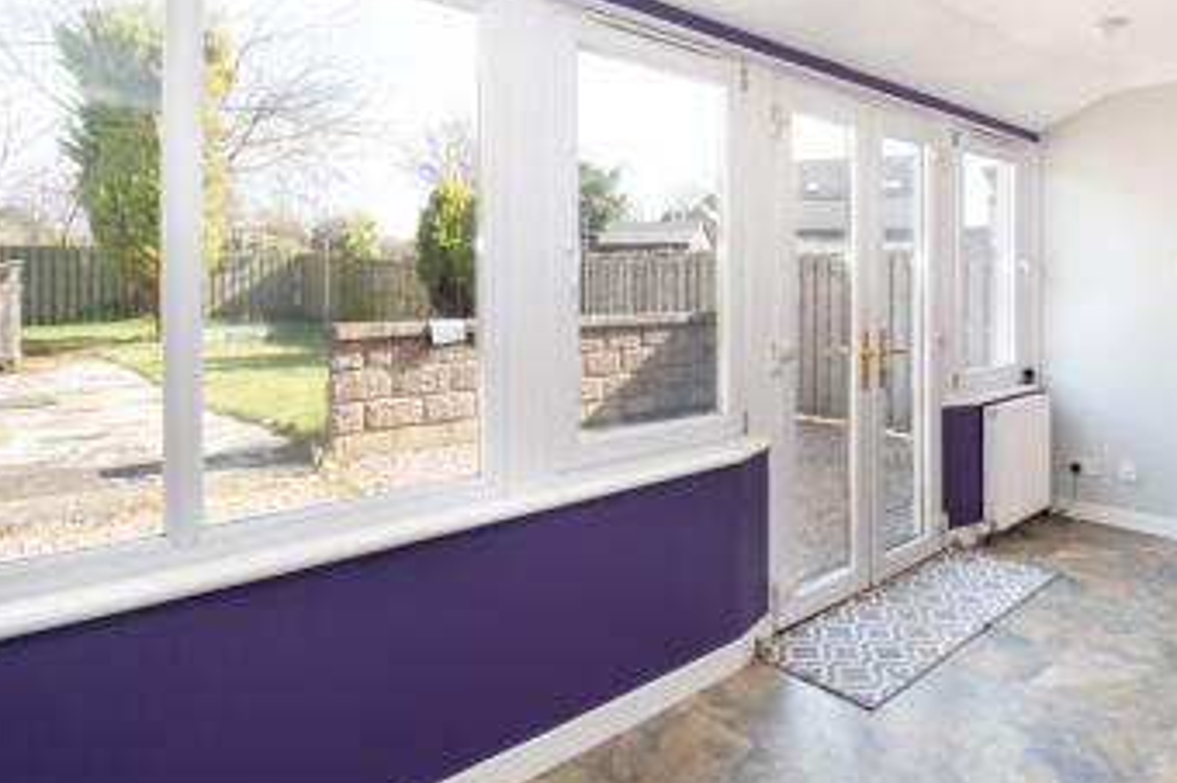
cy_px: 300
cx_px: 685
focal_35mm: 21
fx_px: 686
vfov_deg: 58.7
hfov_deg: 80.6
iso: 250
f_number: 8
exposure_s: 1/15
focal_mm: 10
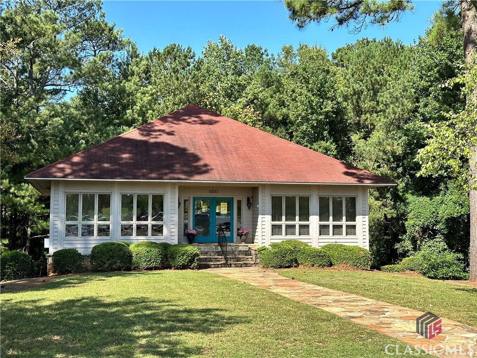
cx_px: 238
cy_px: 179
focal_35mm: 48
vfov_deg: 30.3
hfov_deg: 39.7
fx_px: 661
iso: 64
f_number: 1.78
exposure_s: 1/1613
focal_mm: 6.86
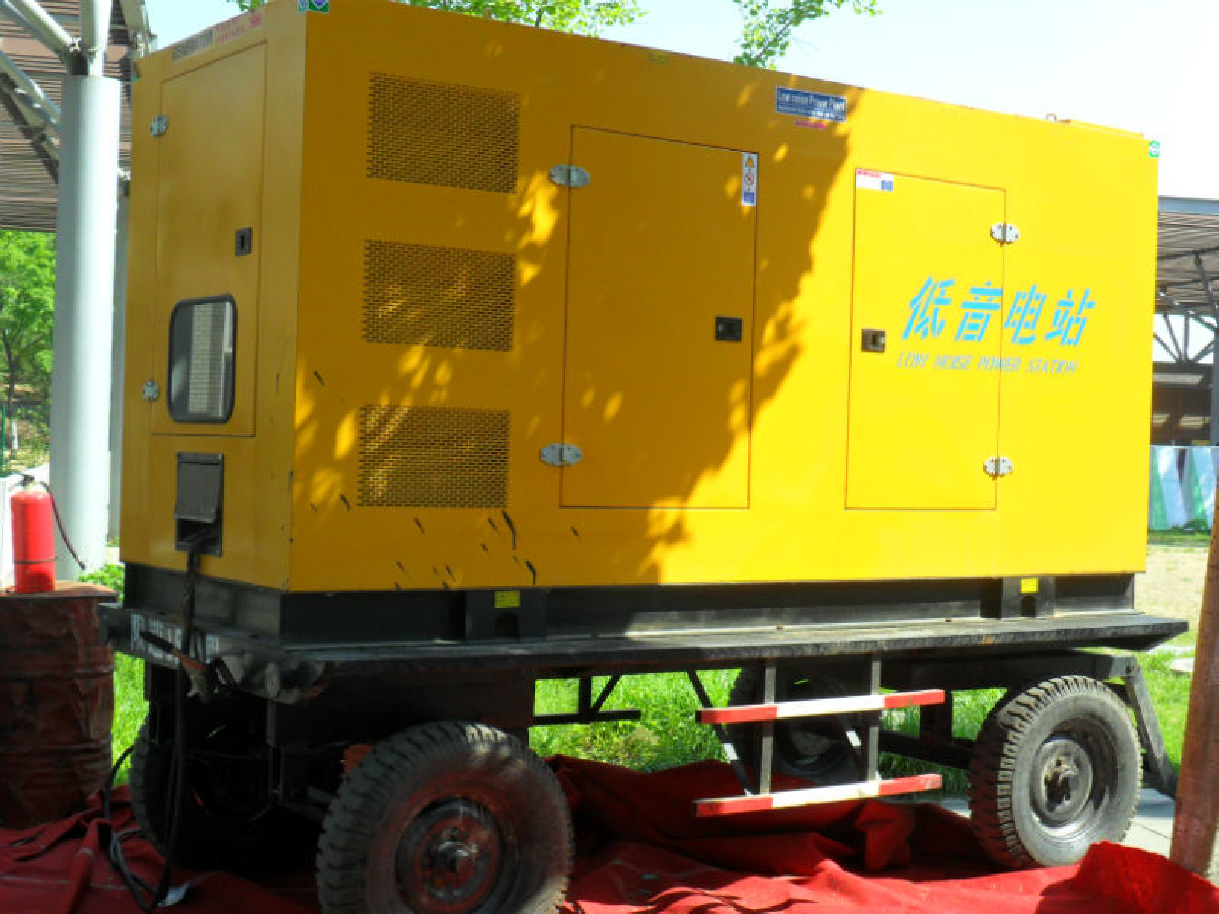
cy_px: 457
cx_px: 610
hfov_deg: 36.8
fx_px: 1831
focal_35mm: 52
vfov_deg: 28.0
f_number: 5
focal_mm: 9.3
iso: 100
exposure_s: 1/180
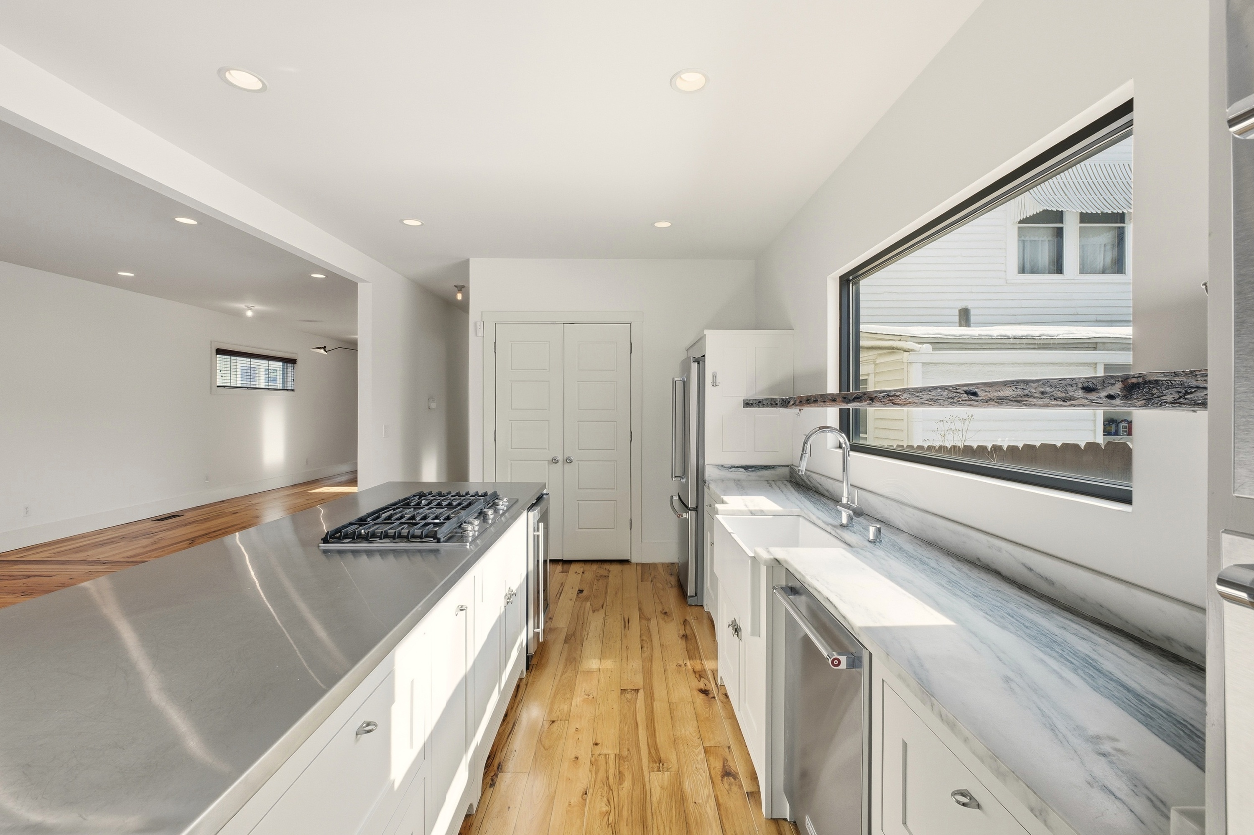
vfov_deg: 77.3
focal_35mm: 15
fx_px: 522
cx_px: 627
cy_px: 418
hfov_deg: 100.4
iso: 400
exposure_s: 1/2000
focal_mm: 10
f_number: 9
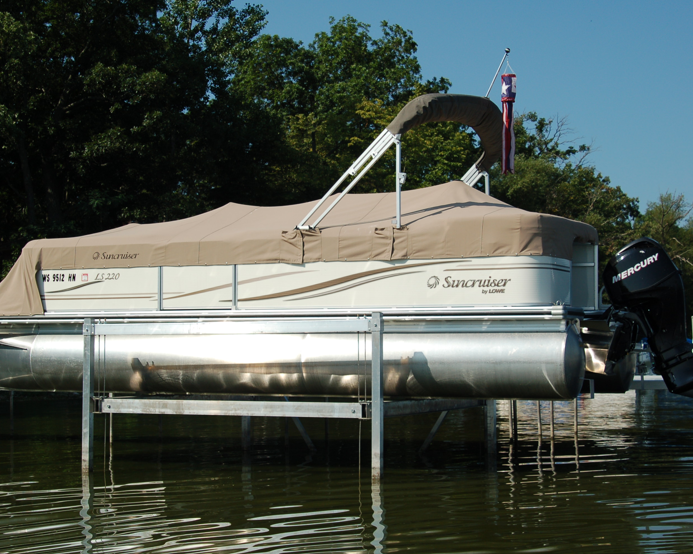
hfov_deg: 31.7
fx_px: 1222
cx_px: 340
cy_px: 276
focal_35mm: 60
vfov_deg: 25.6
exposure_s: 1/800
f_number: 8
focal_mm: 35
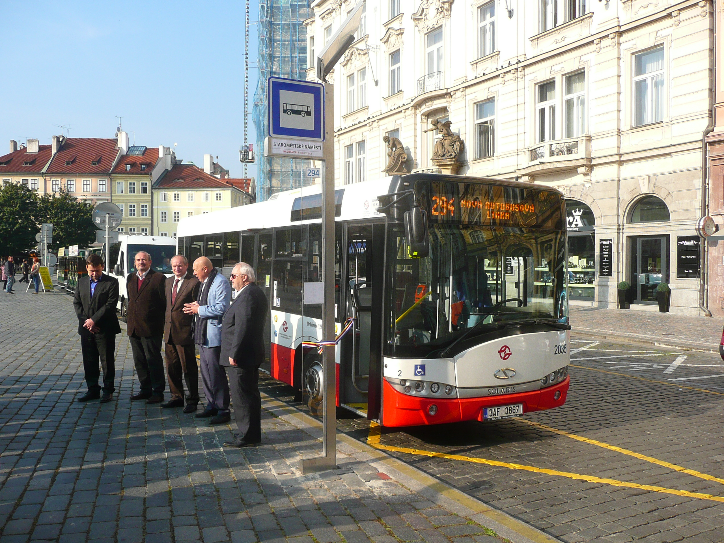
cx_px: 362
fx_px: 627
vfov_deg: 46.8
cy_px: 272
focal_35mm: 30
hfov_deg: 60.0
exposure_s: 1/500
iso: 100
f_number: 3.3
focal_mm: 4.6
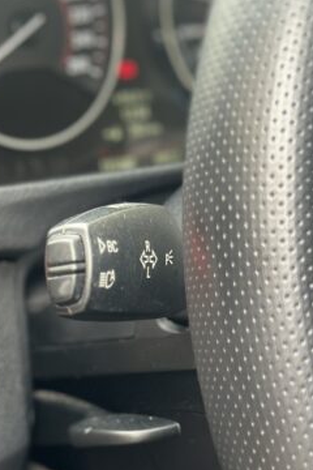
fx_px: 1448
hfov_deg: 12.0
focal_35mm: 111
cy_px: 366
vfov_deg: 18.3
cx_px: -100
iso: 125
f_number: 1.78
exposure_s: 1/78
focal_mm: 6.86
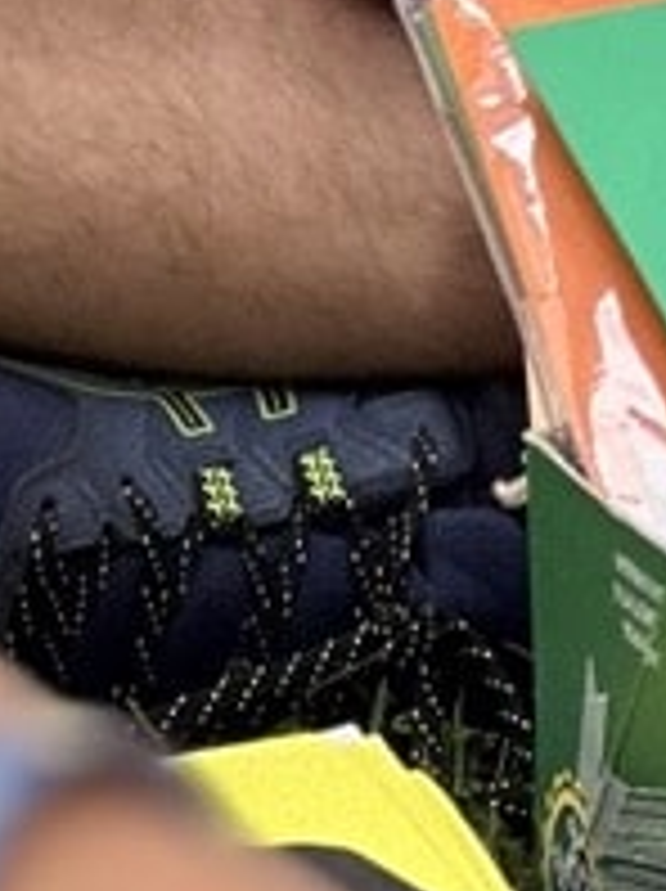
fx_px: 12828
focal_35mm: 499
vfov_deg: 3.9
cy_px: -1300
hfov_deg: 3.0
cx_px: 1066
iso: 80
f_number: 2.8
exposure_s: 1/121
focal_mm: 9
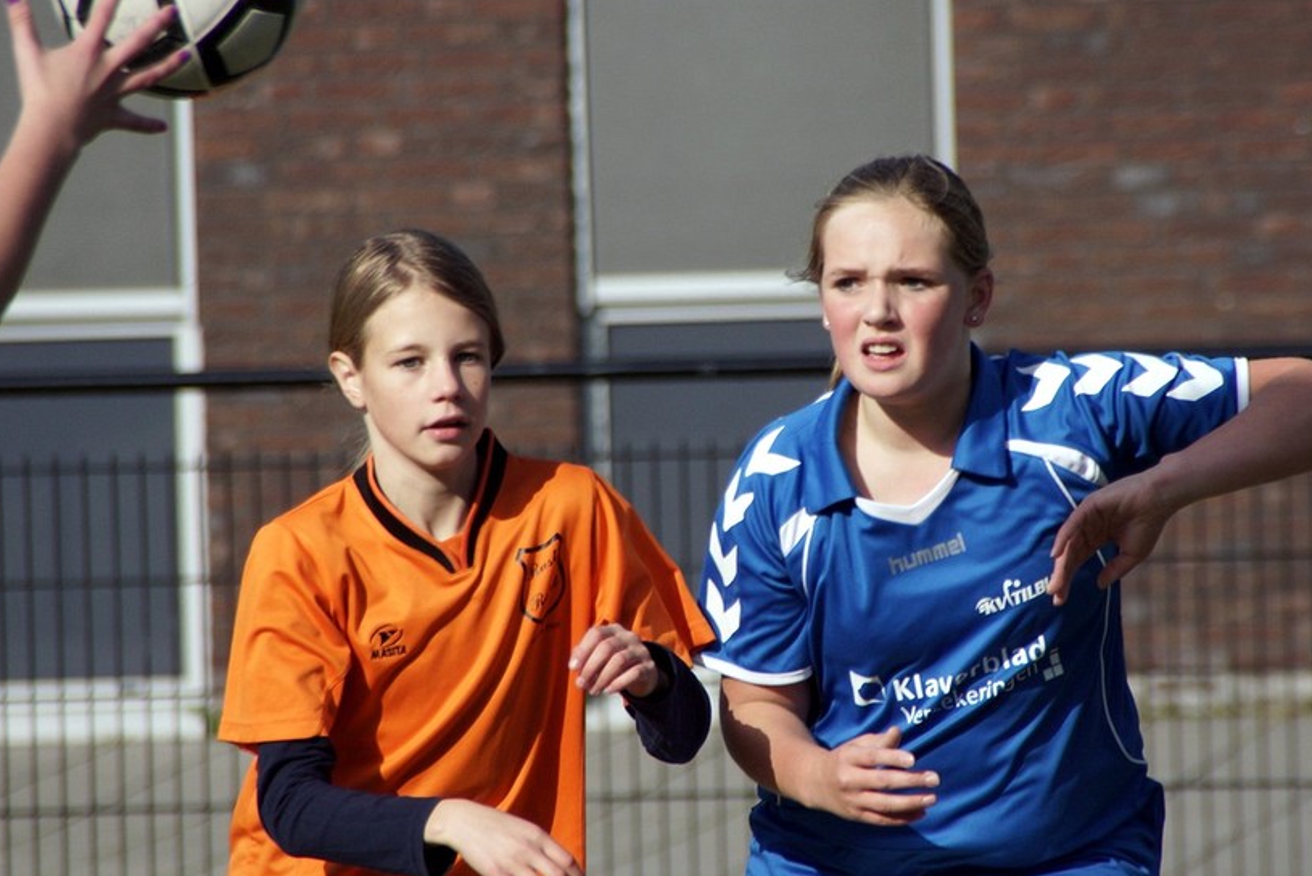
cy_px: 357
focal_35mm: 471
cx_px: 599
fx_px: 17170
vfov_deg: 2.9
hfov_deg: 4.4
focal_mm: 250
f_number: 6.3
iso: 200
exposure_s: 1/1000
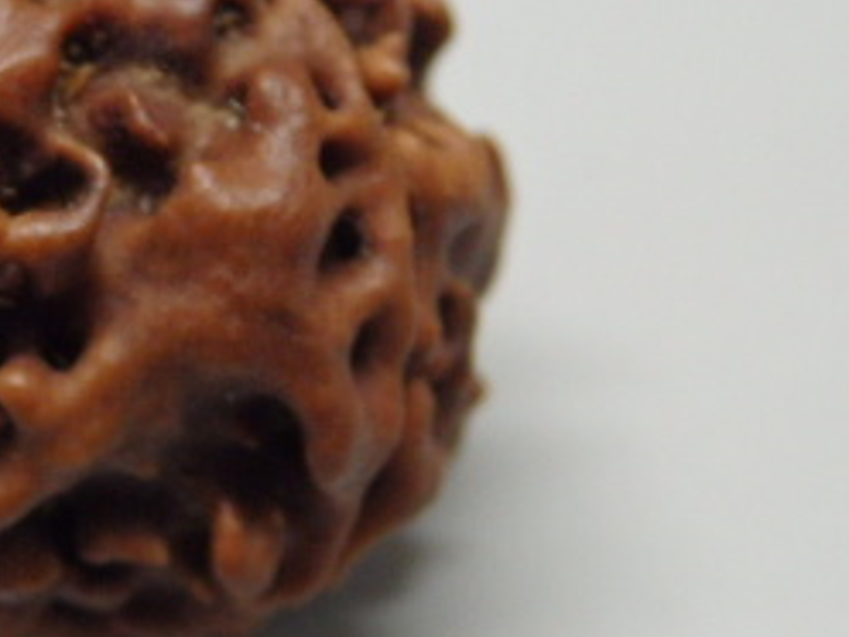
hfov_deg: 11.5
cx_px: 58
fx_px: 4169
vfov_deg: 8.7
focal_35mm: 170
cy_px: 271
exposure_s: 1/100
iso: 500
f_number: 4.4
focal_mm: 11.9
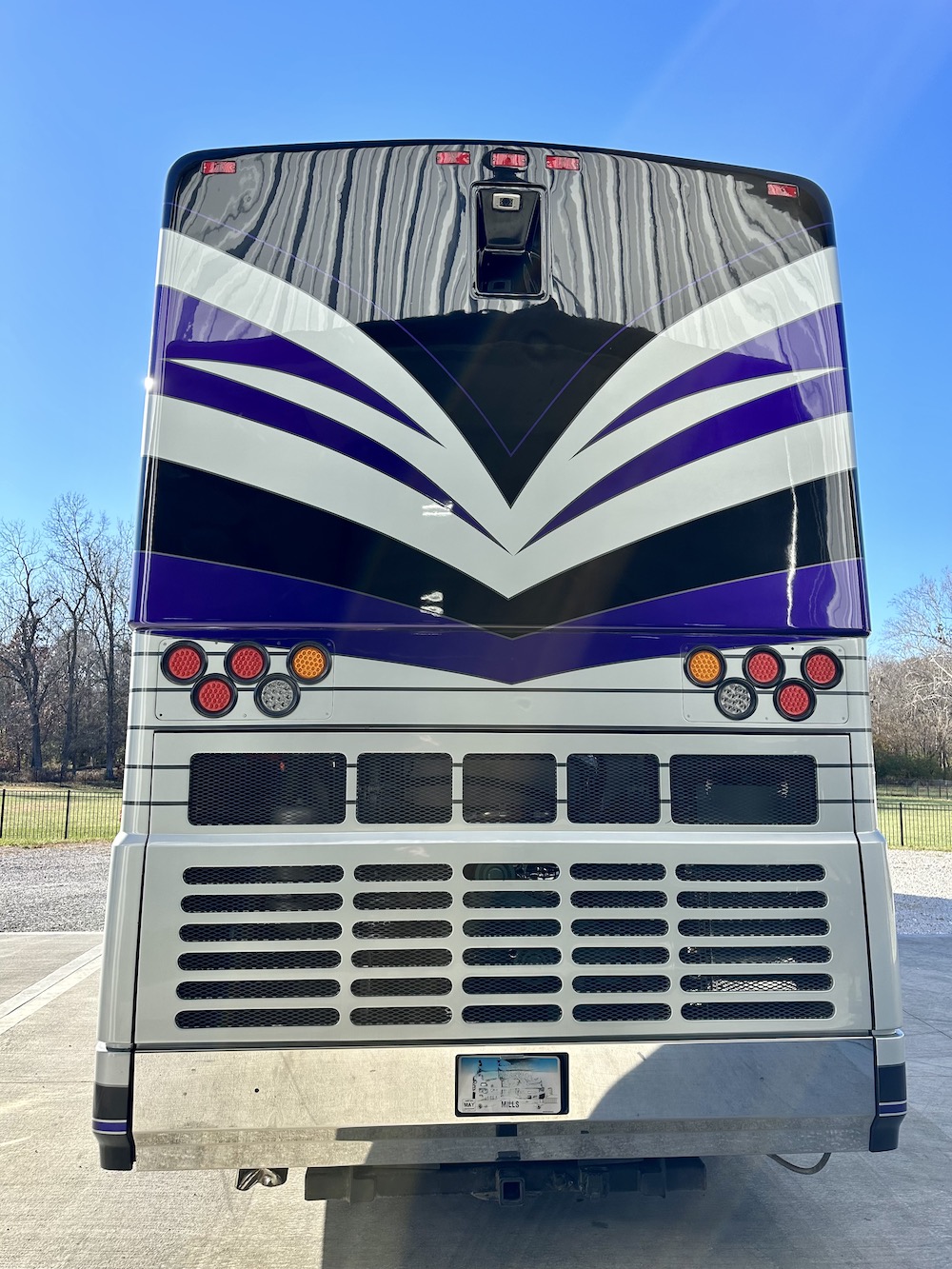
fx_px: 880
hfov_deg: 56.8
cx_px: 476
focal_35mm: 24
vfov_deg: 71.6
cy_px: 634
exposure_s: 1/1562
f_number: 1.78
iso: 80
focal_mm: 6.86
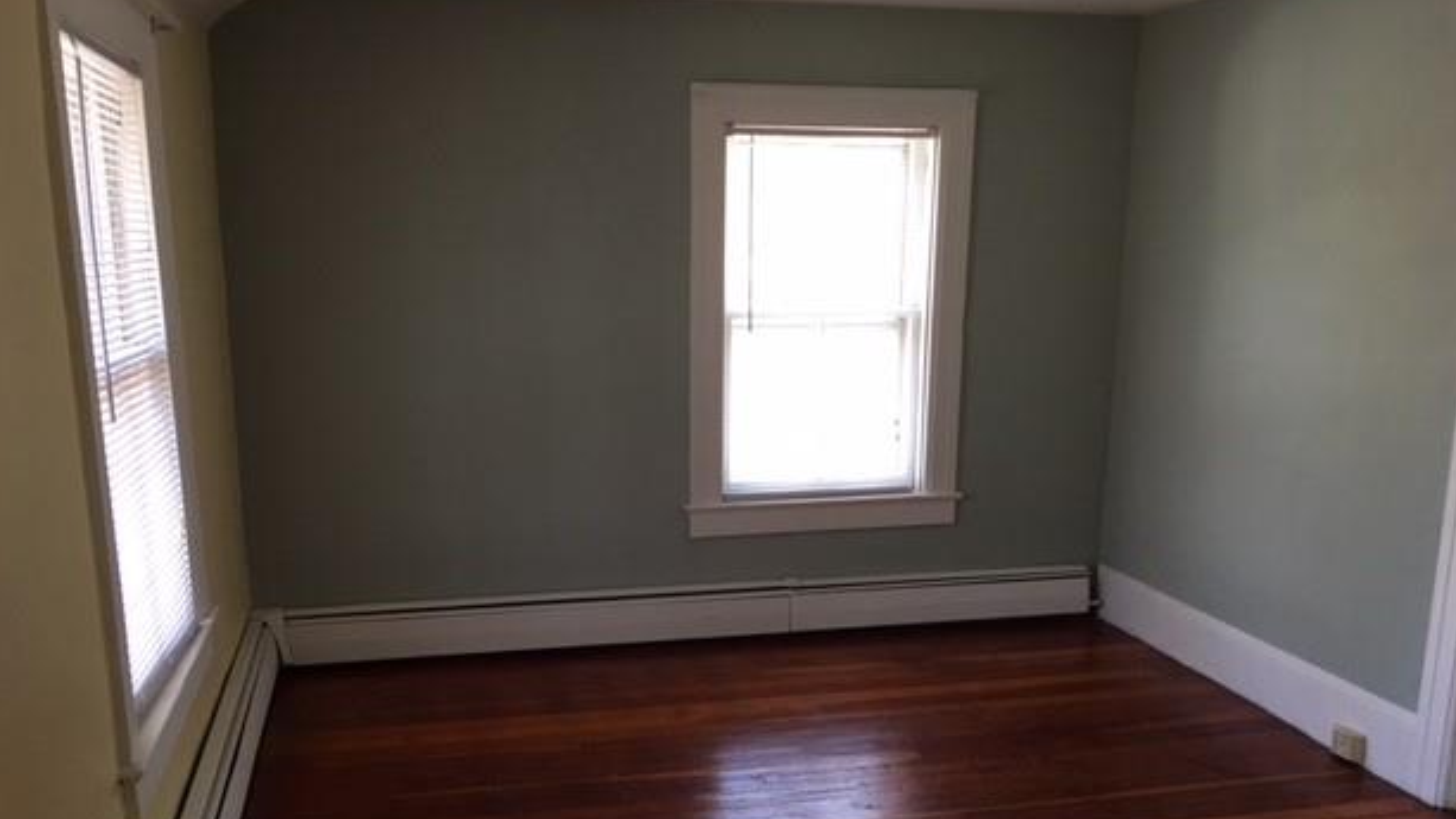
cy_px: 508
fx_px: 1274
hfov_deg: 59.5
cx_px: 713
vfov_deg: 35.5
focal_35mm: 33
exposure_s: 1/30
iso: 40
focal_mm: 4.15
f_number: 2.2
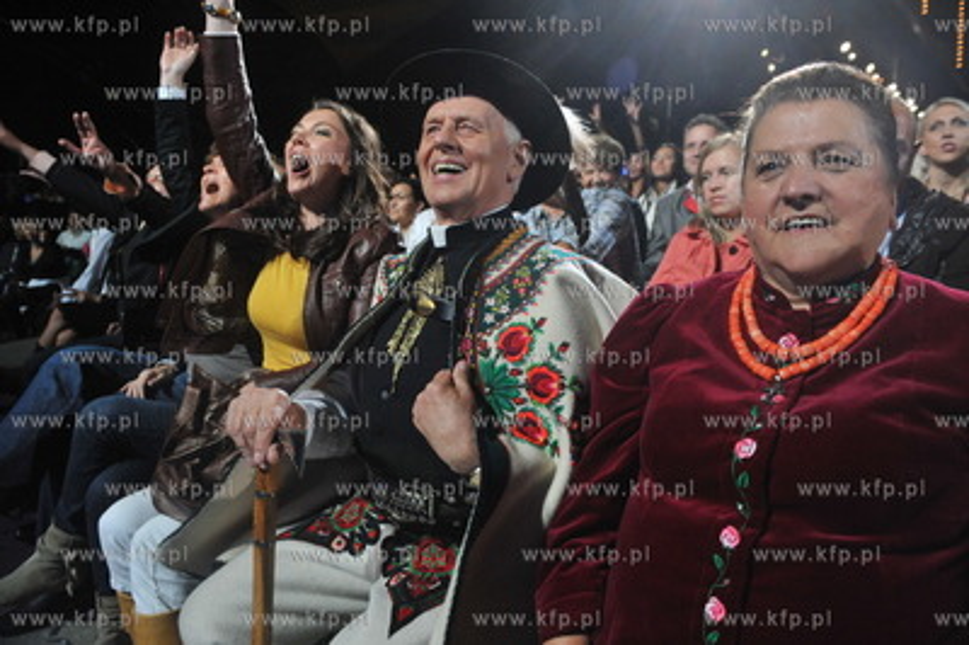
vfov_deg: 53.1
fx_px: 645
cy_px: 322
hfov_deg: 73.8
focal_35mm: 24
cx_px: 484
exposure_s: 1/250
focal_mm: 24
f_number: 5.6
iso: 3200
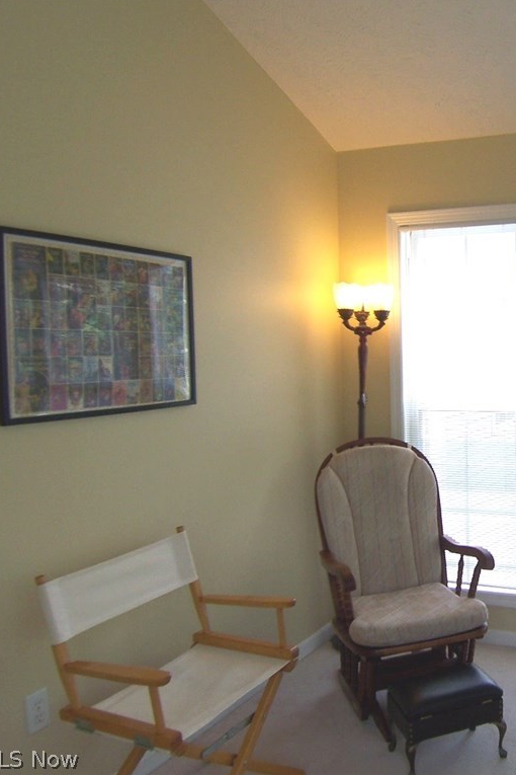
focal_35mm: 32
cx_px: 491
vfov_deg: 58.7
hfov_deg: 37.6
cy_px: 387
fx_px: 688
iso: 64
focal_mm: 3.8
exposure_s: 1/125
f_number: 2.8
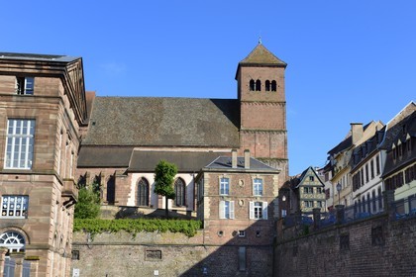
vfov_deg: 24.6
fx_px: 636
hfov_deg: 36.2
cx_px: 208
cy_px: 138
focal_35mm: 55
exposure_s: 1/250
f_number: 10
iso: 200
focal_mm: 55
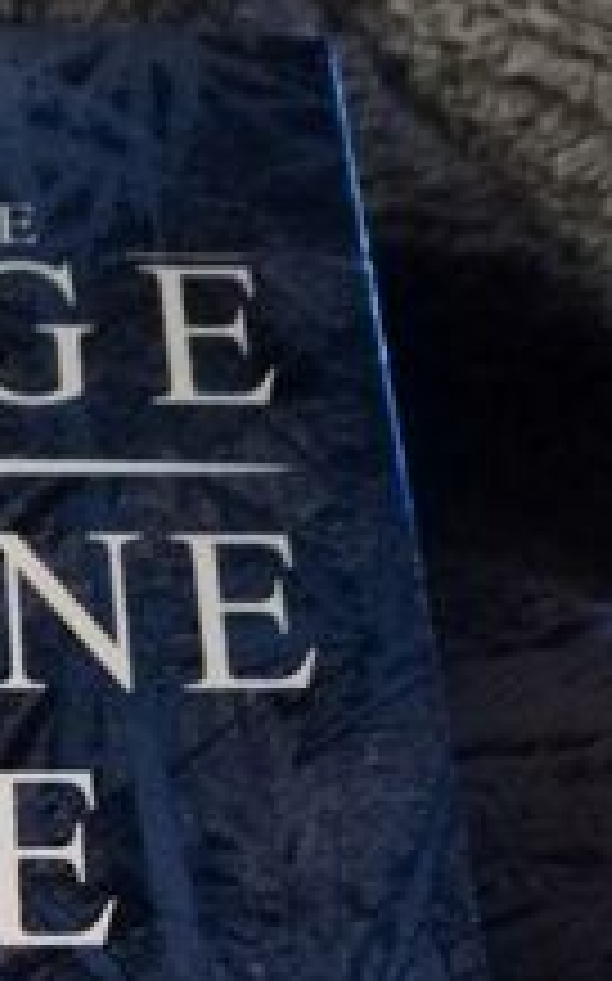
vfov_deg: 23.2
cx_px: -306
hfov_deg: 14.9
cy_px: 1210
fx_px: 2164
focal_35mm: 81
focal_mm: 3.83
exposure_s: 1/14.3
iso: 3200
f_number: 2.2
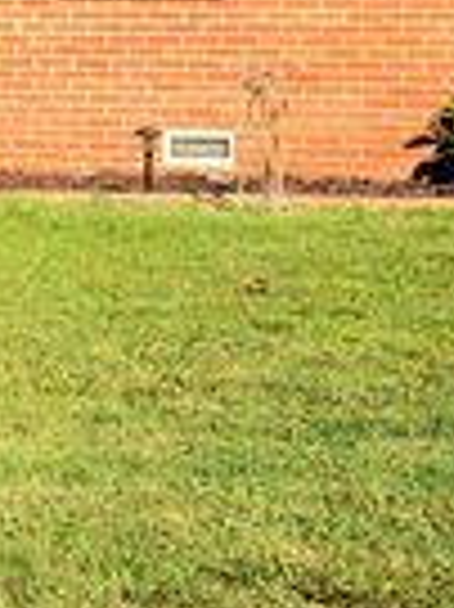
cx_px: -436
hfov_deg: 12.3
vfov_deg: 18.0
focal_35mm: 107
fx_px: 1874
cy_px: 29
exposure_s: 1/350
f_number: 9.5
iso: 200
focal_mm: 20
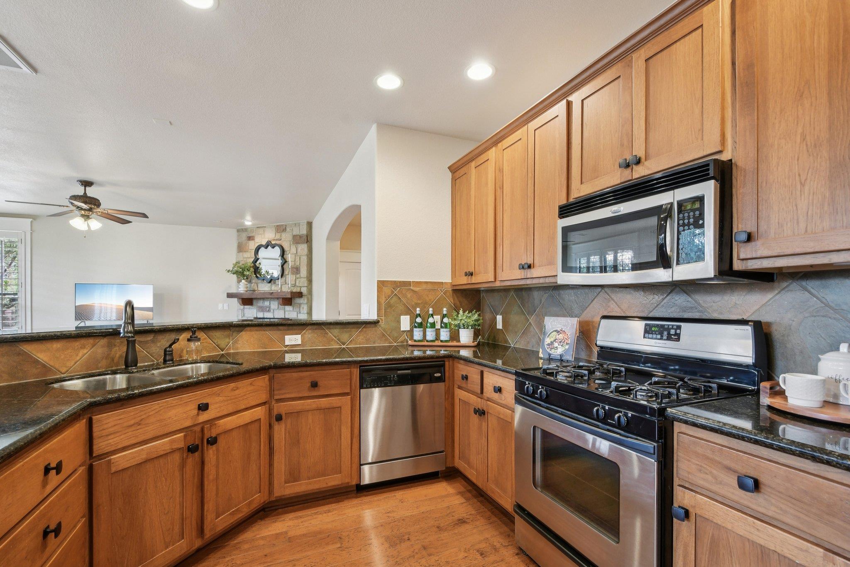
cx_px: 425
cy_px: 284
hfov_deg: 100.4
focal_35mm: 15
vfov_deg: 77.3
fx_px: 354
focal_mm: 10
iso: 400
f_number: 8
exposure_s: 1/5
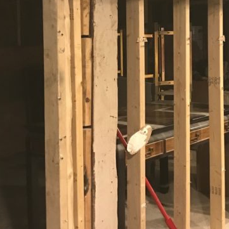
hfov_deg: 26.6
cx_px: 165
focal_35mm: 64
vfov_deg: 26.4
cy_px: 47
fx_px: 479
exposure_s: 1/9
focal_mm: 3.99
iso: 100
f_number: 1.8
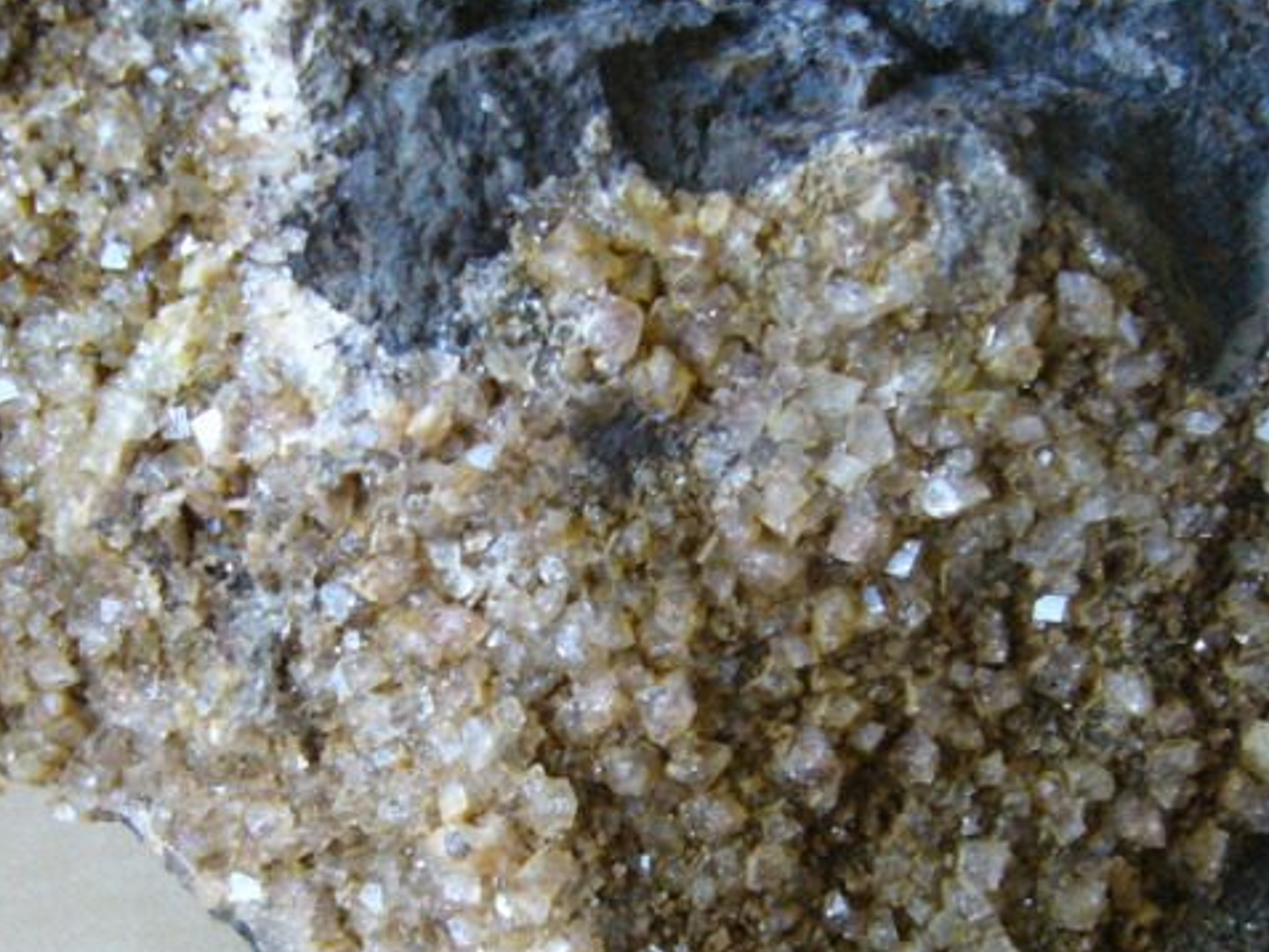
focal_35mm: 55
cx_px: 567
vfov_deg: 26.4
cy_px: 626
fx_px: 2017
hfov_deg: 34.9
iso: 200
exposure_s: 1/10
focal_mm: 5.8
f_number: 2.8
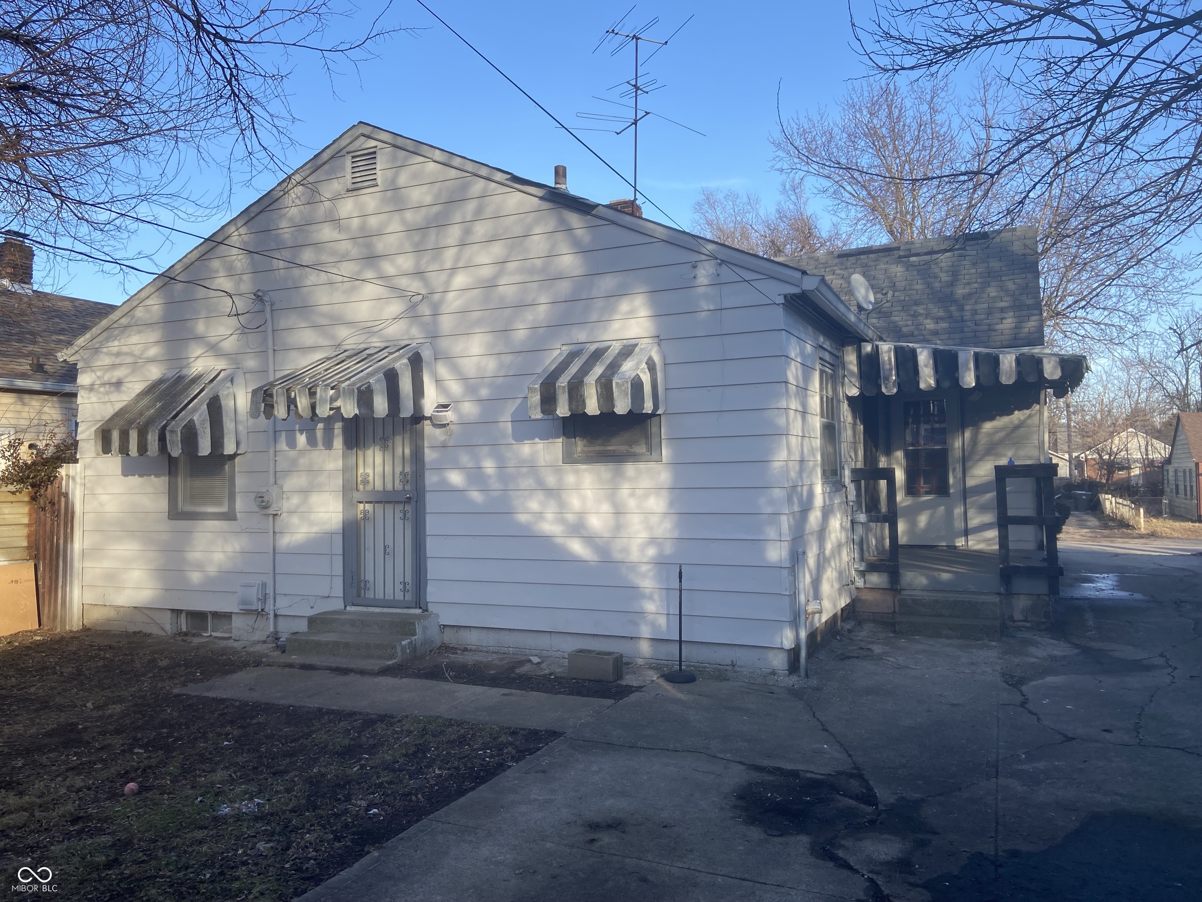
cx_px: 601
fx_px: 903
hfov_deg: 67.3
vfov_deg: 53.1
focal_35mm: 26
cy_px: 451
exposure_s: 1/715
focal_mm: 4.25
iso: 32
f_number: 1.8
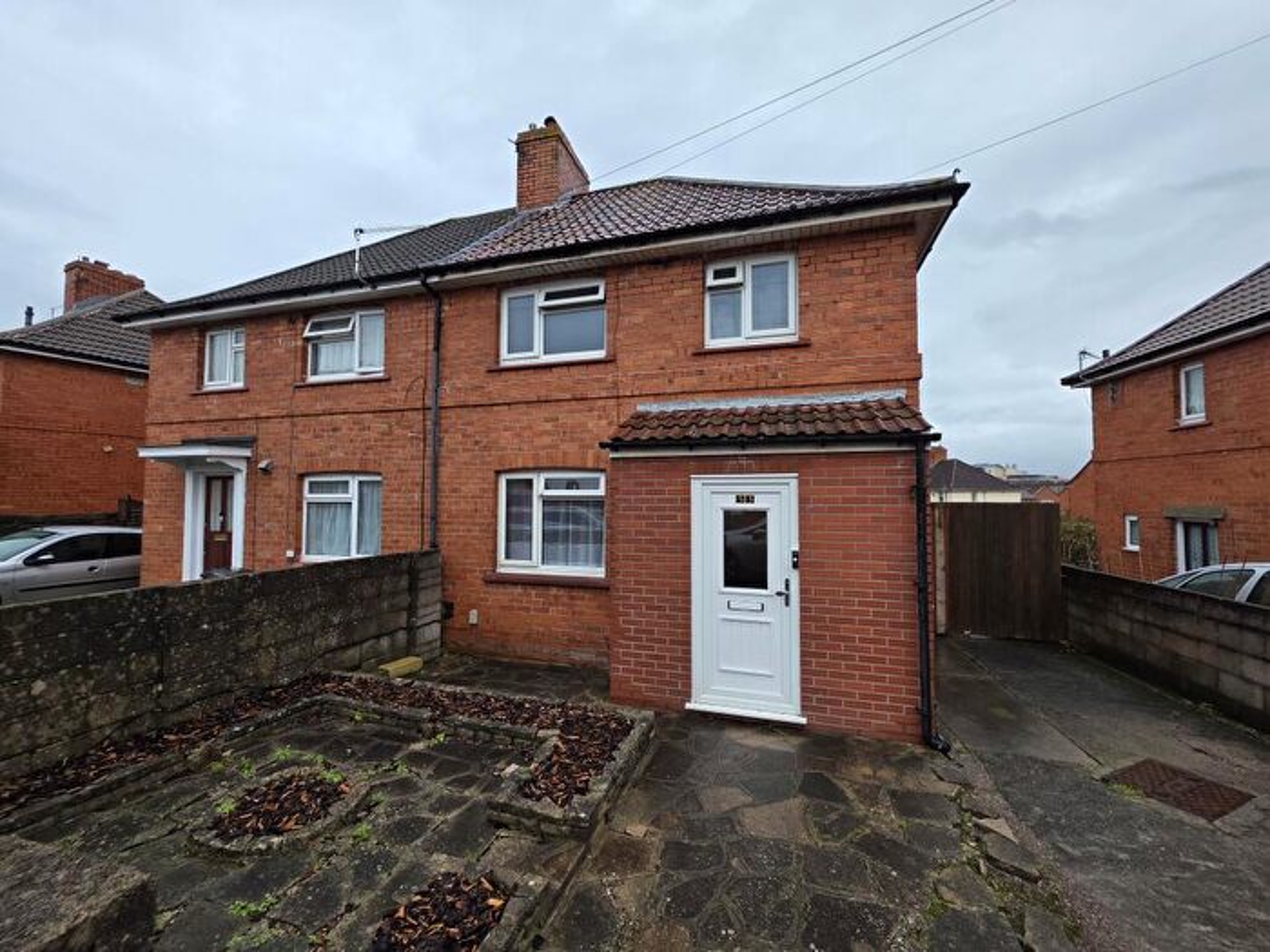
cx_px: 635
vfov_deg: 89.9
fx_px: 477
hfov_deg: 106.2
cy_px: 476
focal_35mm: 13
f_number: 1.9
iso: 40
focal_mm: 2.2
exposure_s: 1/120
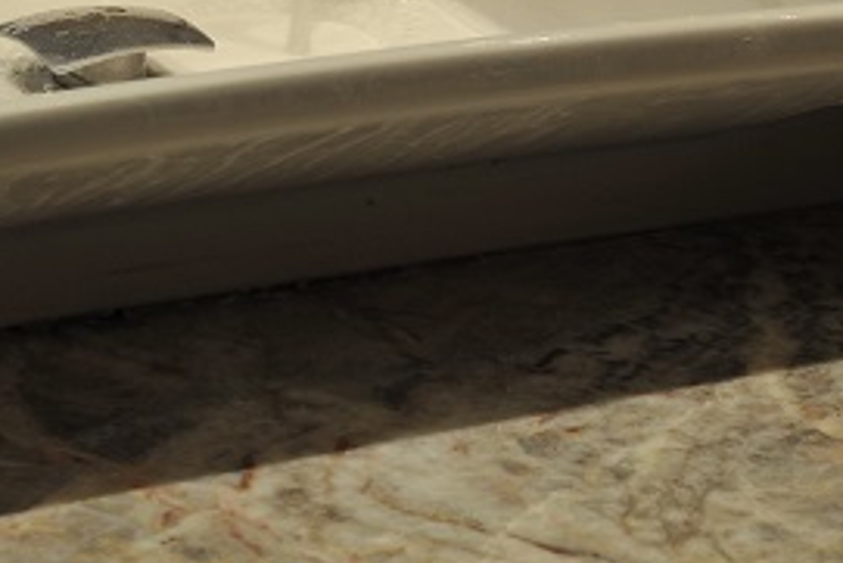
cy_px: 194
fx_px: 3116
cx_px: 566
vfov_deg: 10.3
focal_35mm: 133
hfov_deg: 15.4
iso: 200
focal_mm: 38
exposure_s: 1/30
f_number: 5
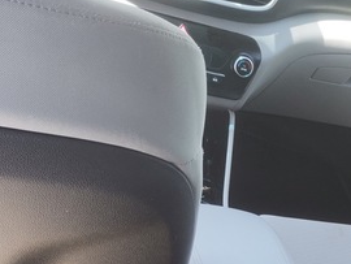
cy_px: 373
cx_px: 328
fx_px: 781
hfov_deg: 24.5
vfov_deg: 17.6
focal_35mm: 77
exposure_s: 1/116
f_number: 1.8
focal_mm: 4.75
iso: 50
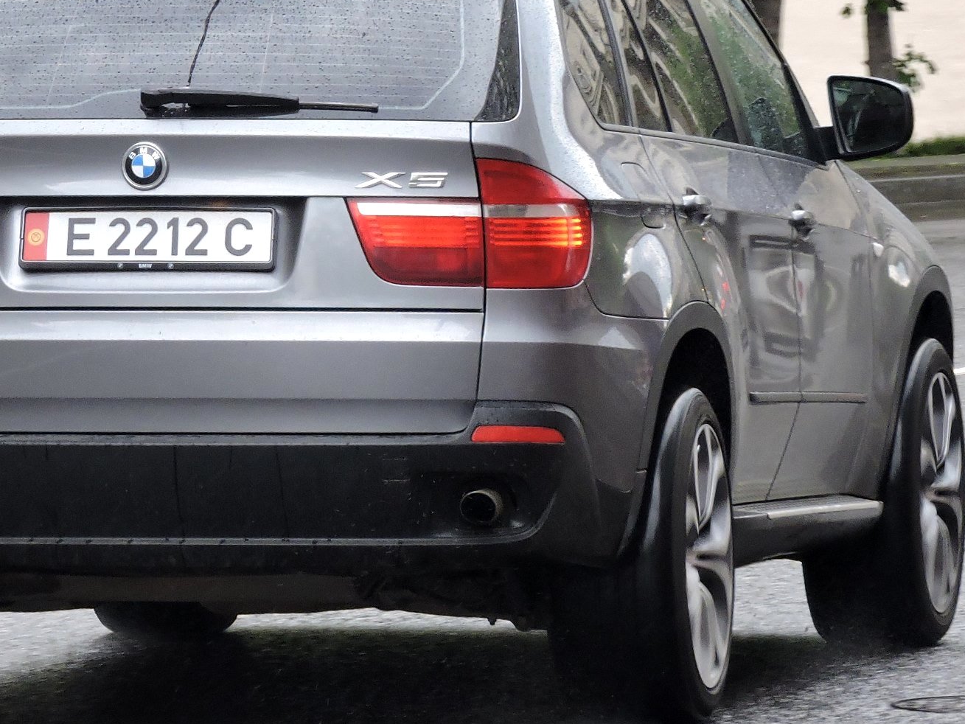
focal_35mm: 382
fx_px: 10650
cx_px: 348
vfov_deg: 3.9
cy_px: 230
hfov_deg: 5.2
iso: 400
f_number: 5.5
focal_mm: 44.8
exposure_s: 1/160
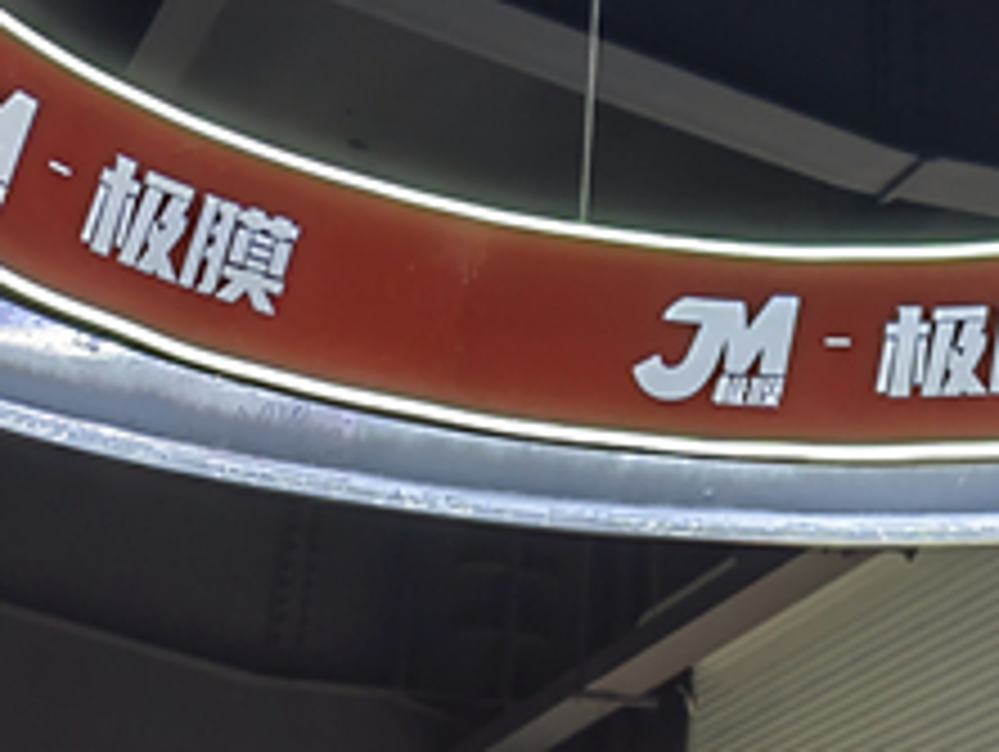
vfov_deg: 16.0
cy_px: -353
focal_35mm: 85
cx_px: 860
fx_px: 2456
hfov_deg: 22.5
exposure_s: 1/100
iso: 50
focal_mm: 5.52
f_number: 1.9
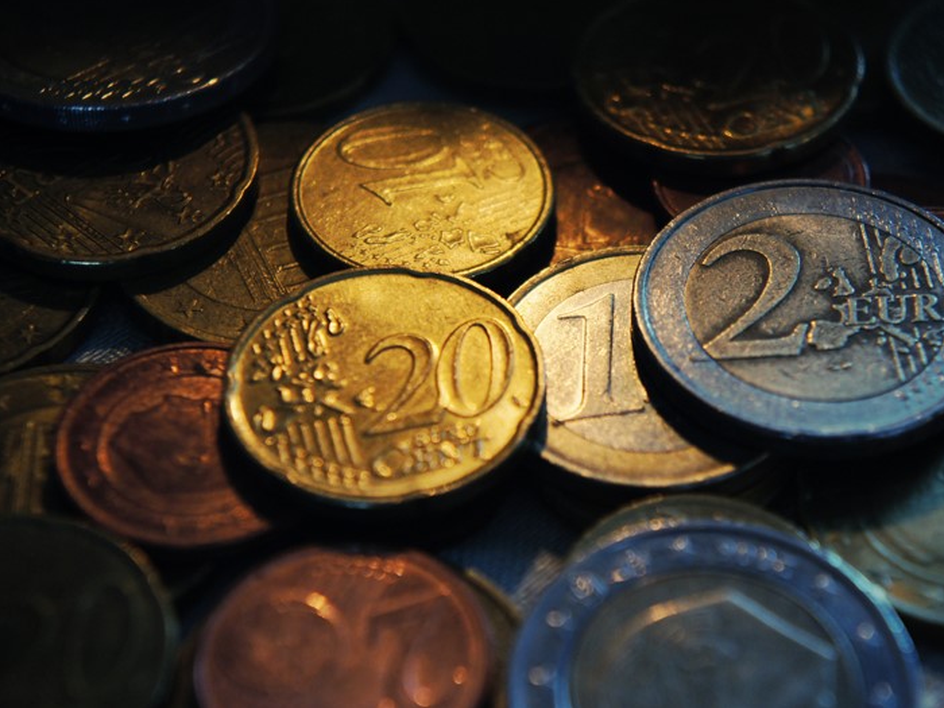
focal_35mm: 91
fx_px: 2469
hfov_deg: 21.6
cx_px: 538
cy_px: 351
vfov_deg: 16.3
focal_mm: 55
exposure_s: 1/15
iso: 400
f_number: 5.6
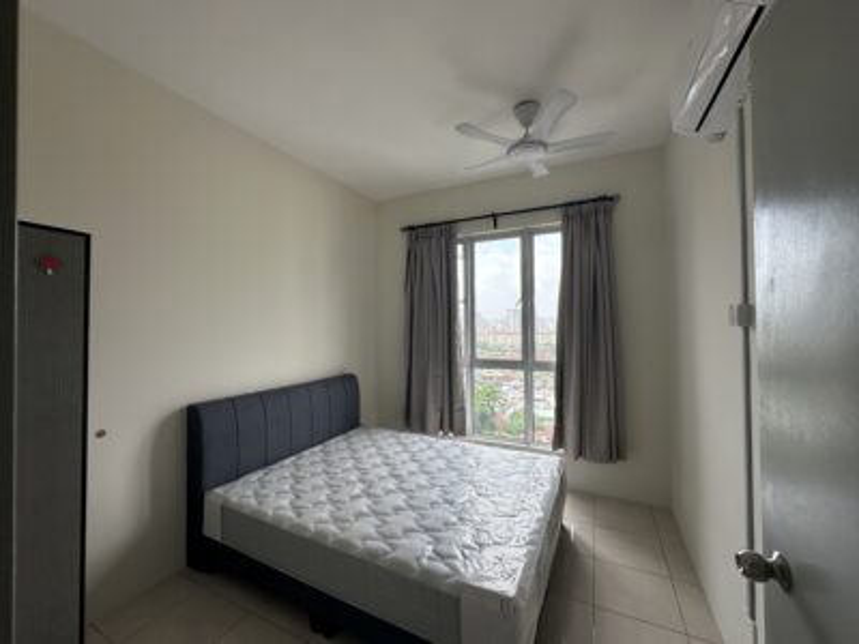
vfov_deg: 85.7
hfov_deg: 102.1
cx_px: 430
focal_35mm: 14
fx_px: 347
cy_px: 322
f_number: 2.2
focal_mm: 2.22
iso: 40
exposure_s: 1/226
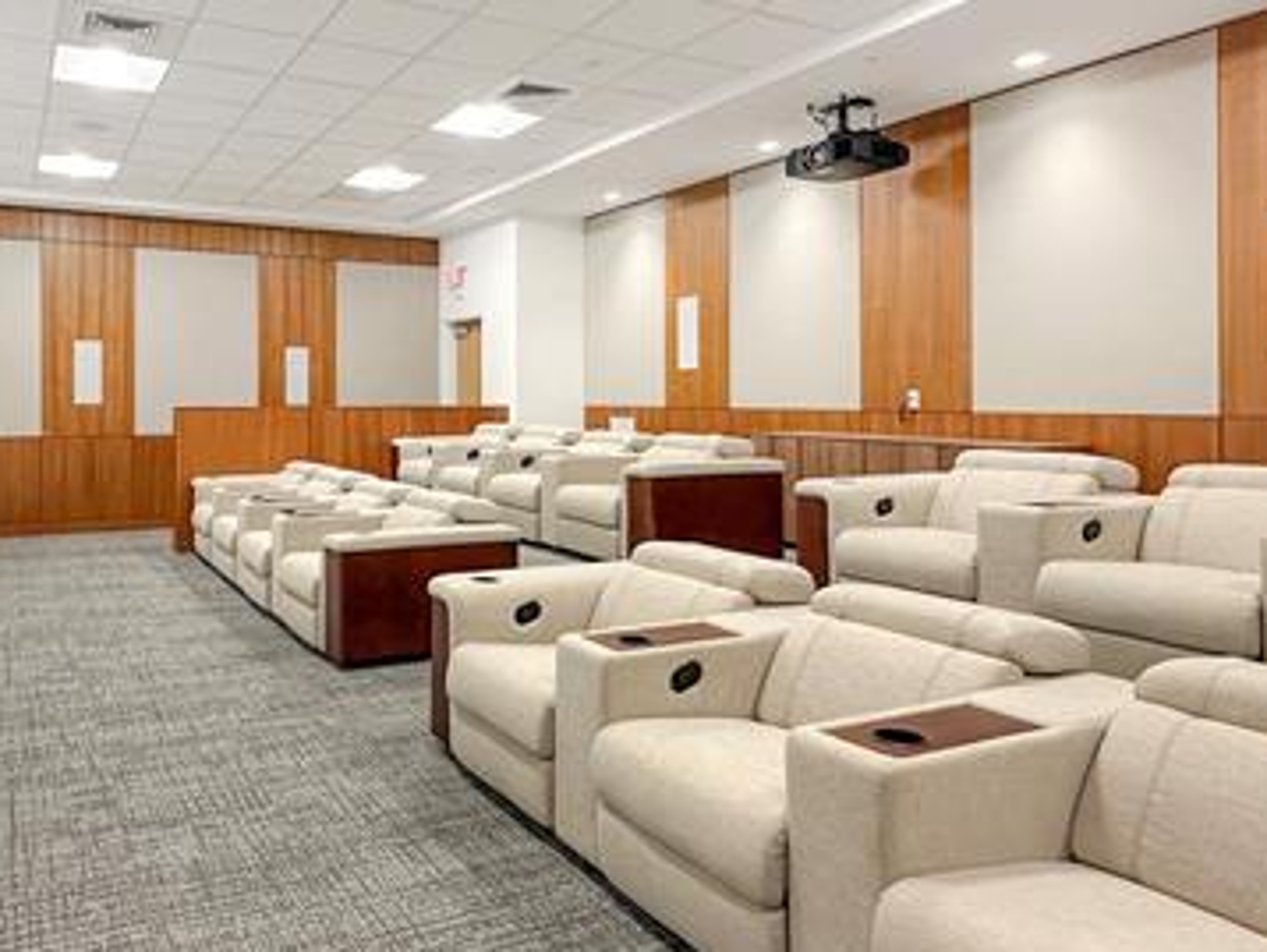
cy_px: 368
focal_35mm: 25
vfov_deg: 54.4
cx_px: 411
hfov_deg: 67.2
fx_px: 916
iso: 250
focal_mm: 2.22
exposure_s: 1/60
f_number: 2.2
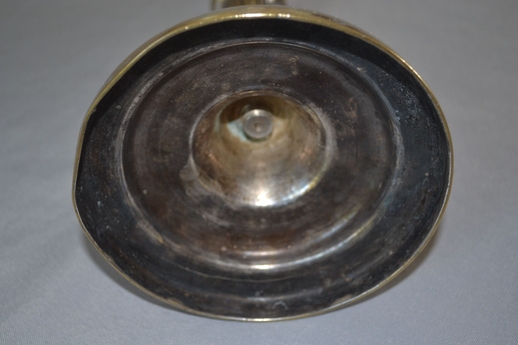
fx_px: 734
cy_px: 172
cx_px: 259
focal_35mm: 51
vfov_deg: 26.5
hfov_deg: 38.9
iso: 400
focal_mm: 34
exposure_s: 1/60
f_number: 5
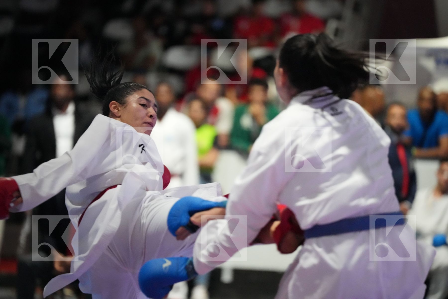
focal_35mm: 191
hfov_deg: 10.8
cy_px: 150
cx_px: 224
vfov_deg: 7.2
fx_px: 2377
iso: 12800
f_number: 2.8
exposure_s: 1/800
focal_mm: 191
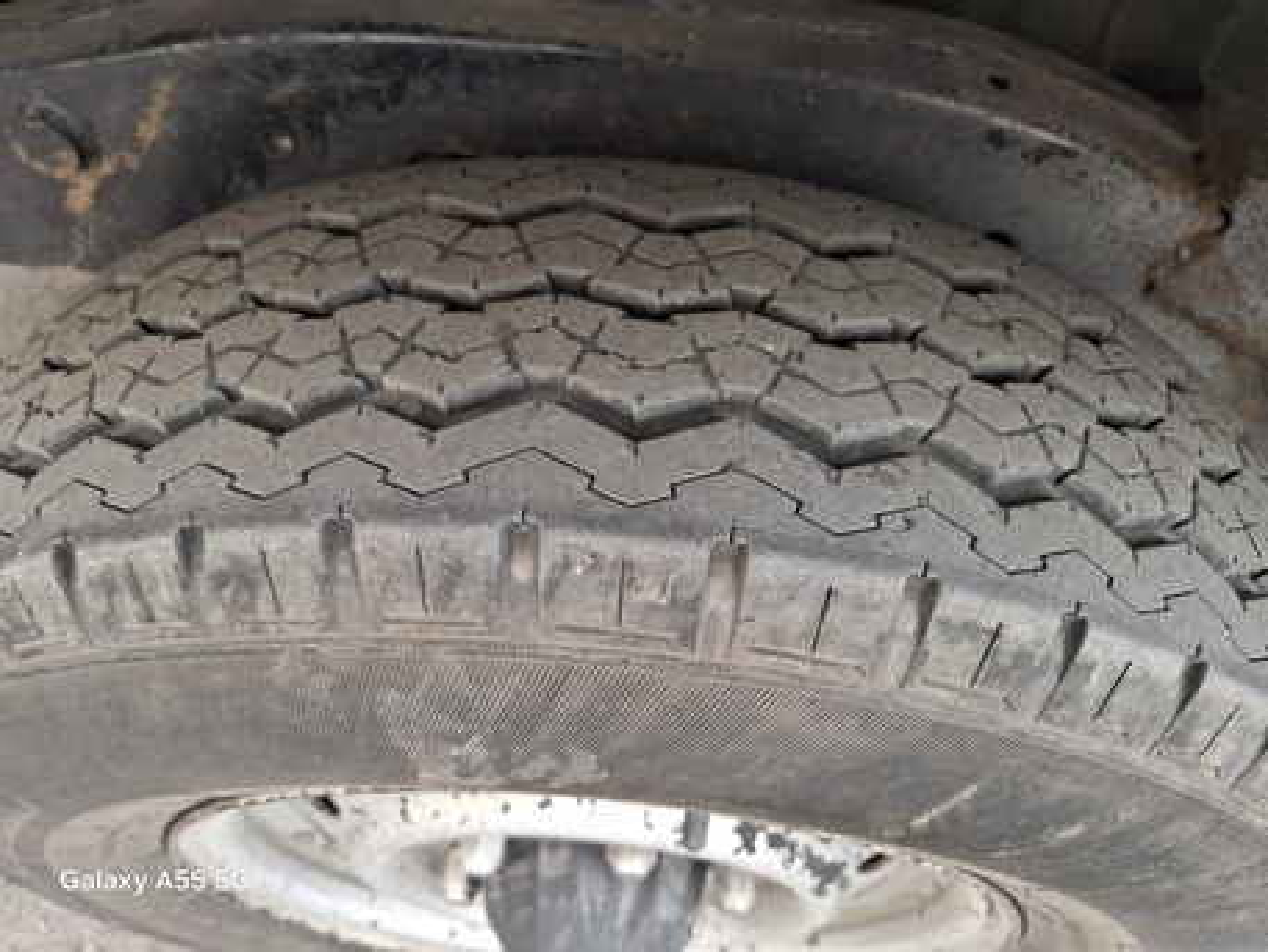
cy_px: 476
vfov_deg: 58.9
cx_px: 634
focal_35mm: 23
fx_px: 843
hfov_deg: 73.9
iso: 50
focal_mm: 5.54
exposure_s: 1/100
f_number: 1.8
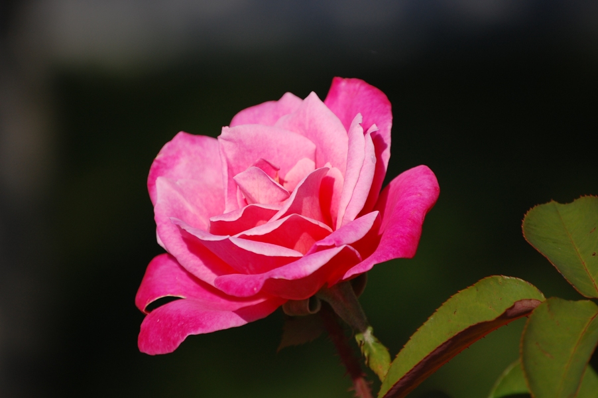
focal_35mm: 300
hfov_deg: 6.9
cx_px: 299
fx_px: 4980
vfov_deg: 4.6
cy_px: 199
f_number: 5.6
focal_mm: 200
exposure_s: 1/1250
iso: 200
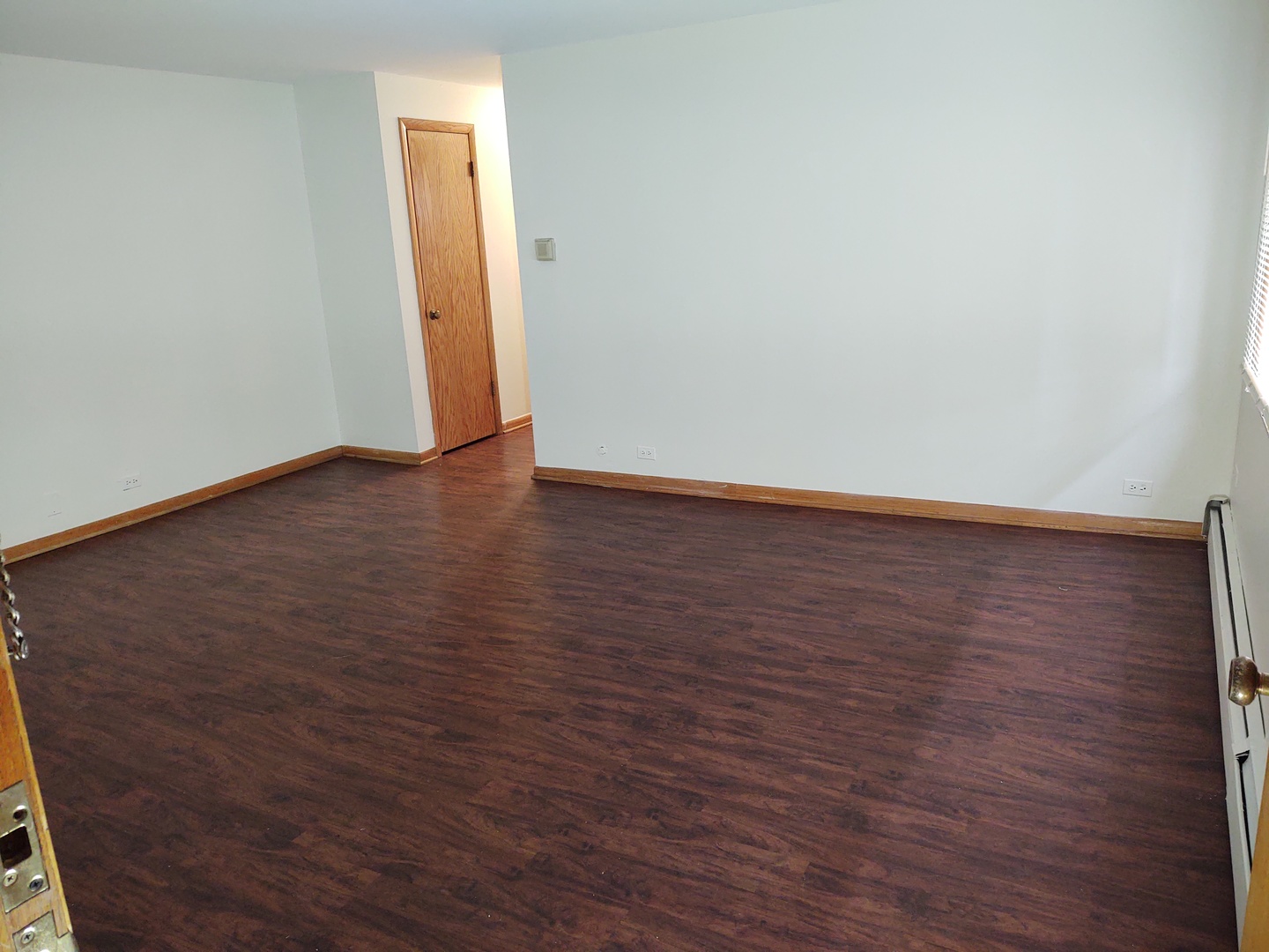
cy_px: 476
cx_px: 634
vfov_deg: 51.4
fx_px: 990
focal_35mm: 27
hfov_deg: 65.3
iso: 513
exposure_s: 1/33
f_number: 1.7
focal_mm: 4.75
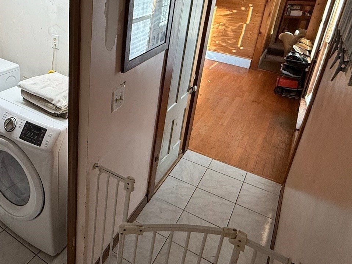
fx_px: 305
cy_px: 80
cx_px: 106
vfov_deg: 45.8
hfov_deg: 58.0
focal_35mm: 30
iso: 160
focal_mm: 2.22
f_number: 2.2
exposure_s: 1/120
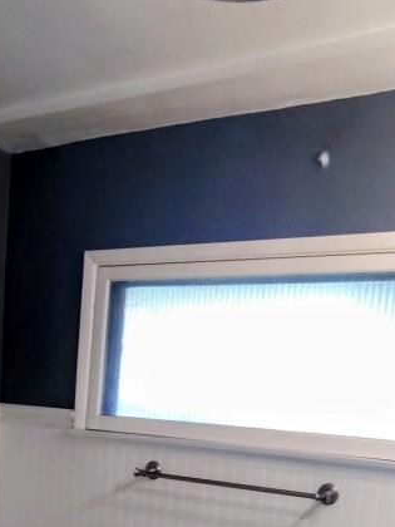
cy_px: 519
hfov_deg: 36.4
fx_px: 593
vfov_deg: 41.9
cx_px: 125
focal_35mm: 39
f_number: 2.2
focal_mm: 2.13
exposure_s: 1/40
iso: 360
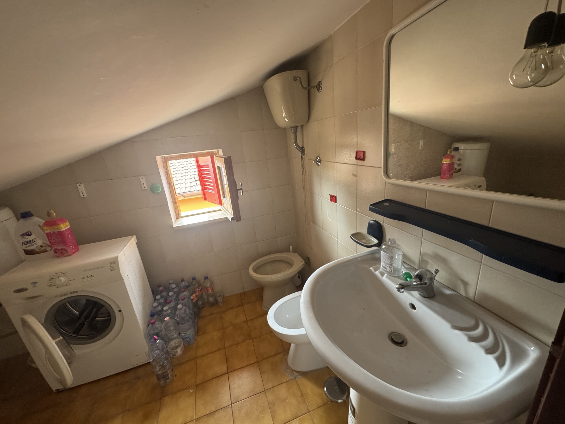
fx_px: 229
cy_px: 212
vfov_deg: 85.7
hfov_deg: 102.1
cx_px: 282
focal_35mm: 14
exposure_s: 1/73
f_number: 2.2
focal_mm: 2.22
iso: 320
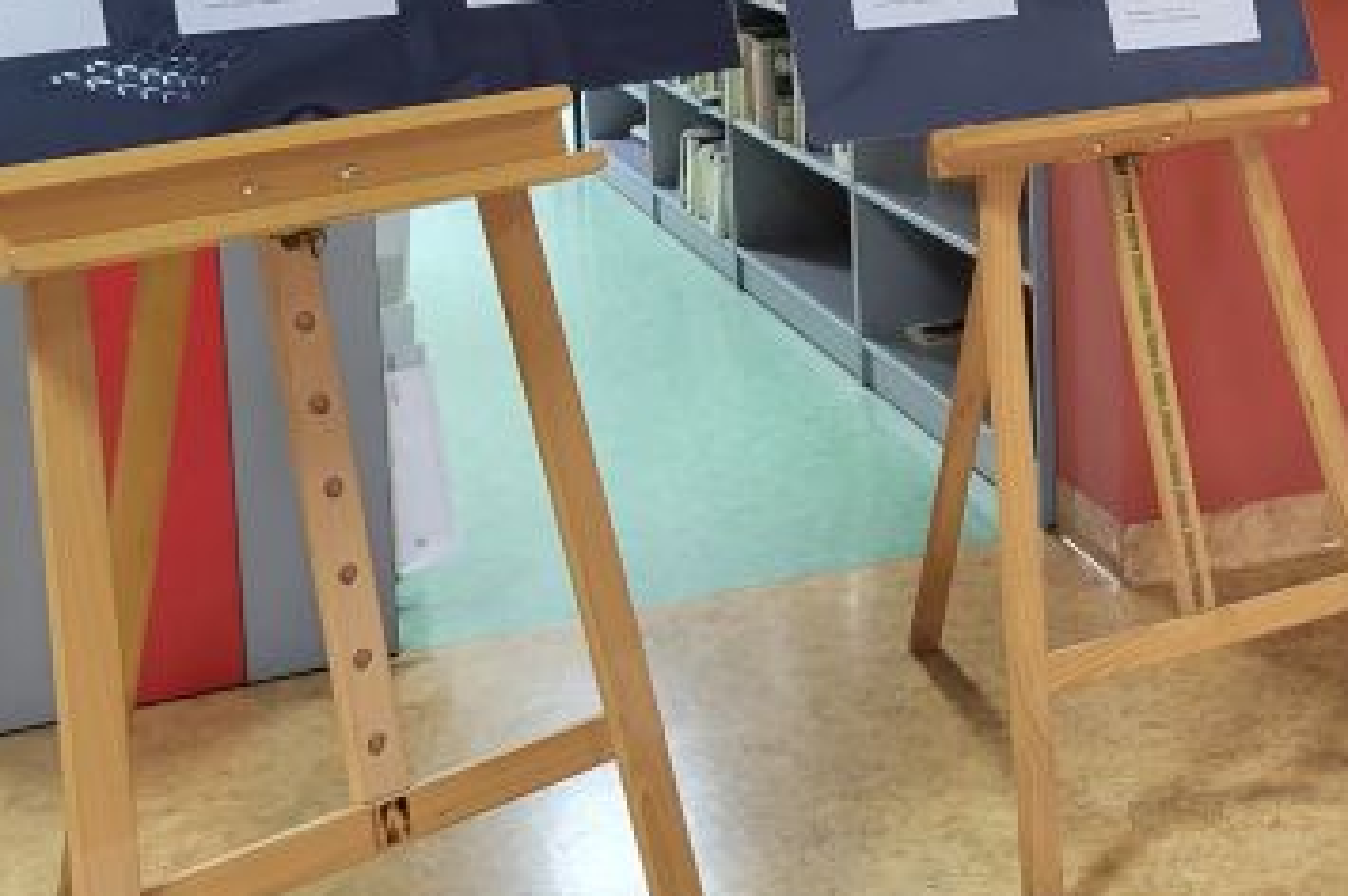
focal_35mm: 61
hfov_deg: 31.4
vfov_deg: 21.3
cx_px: 1200
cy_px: -34
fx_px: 2282
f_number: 1.8
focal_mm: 5.4
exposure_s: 1/50
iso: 320
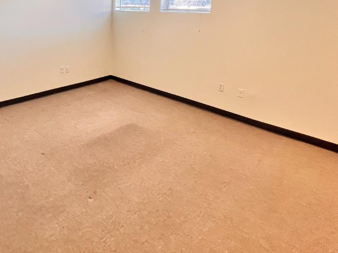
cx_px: 89
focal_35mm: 24
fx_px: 234
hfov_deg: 67.6
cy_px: 48
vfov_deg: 52.8
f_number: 1.8
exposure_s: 1/120
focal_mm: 1.57
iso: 160
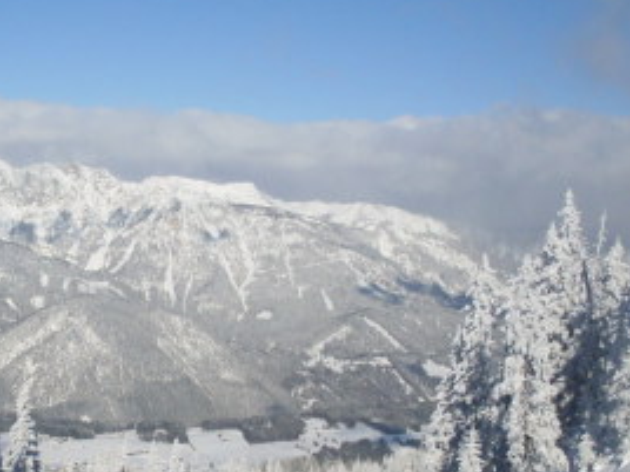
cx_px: 103
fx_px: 1238
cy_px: 331
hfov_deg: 27.8
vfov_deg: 21.5
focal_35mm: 68
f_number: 8.4
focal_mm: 6.3
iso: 80
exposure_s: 1/500
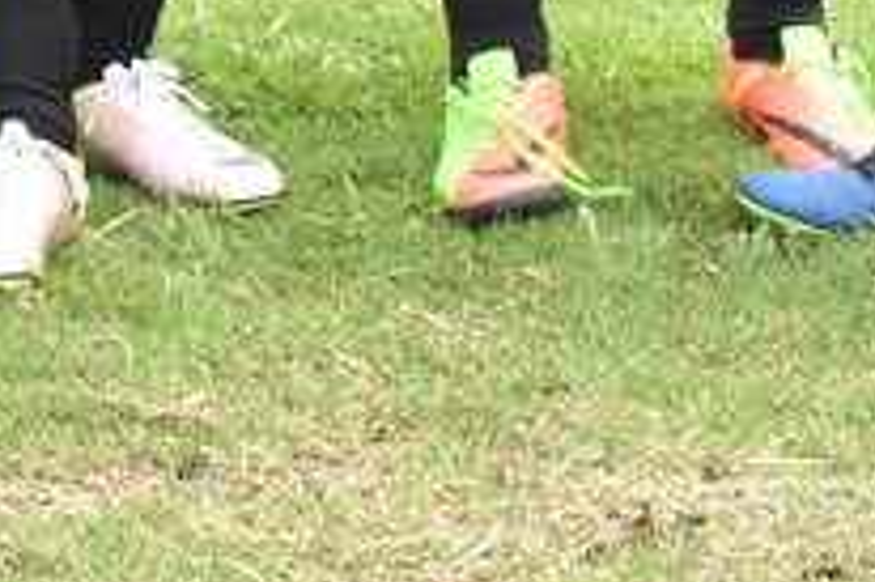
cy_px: -1049
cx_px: -896
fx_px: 7213
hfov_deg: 6.7
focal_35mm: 297
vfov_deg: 4.5
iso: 640
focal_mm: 34
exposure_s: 1/500
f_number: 8
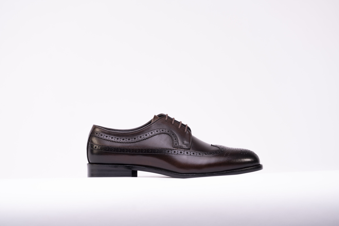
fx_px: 1864
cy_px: 113
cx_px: 170
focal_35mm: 198
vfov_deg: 6.9
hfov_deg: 10.4
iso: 100
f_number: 5
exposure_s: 1/100
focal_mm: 198
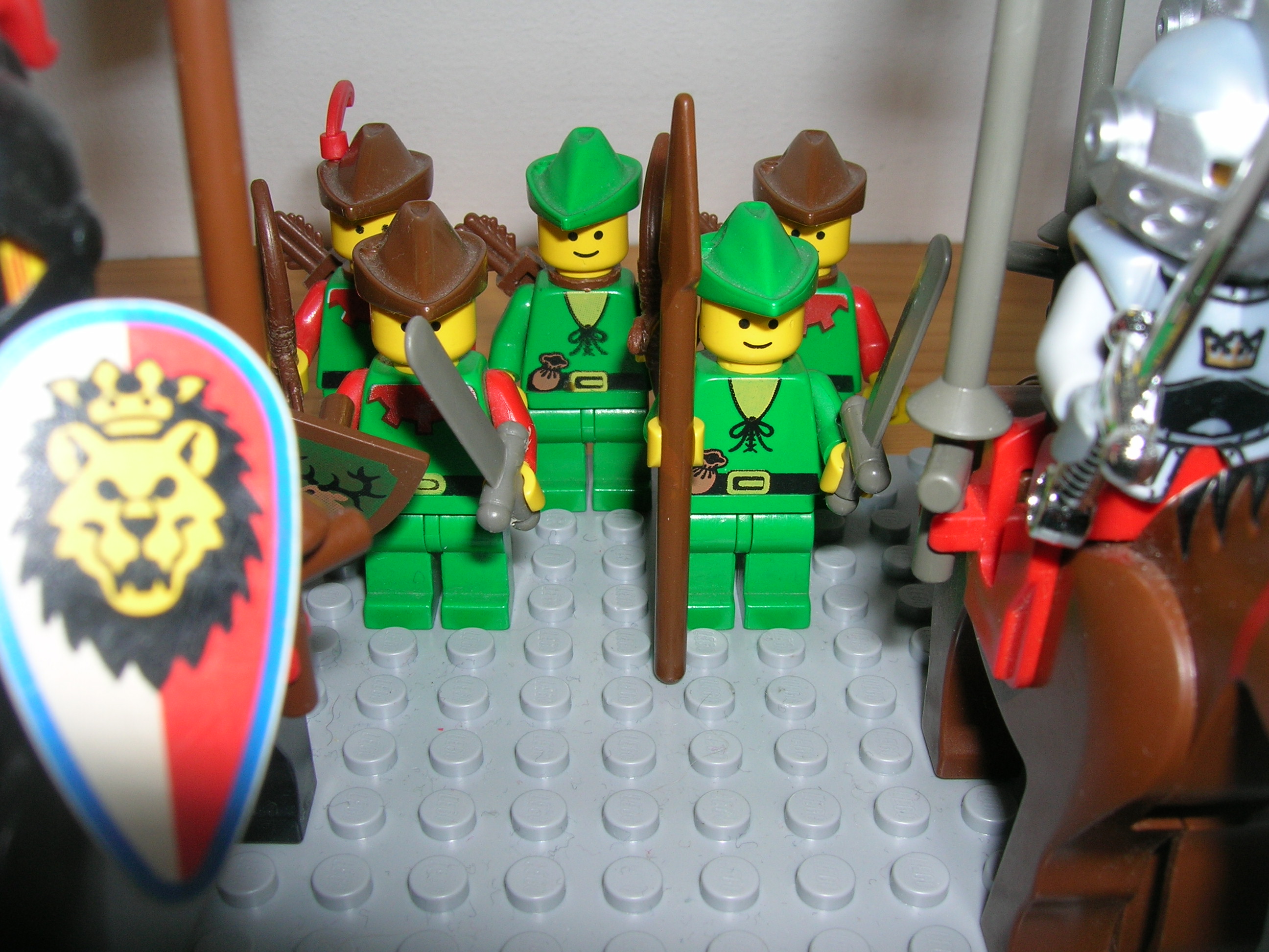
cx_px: 634
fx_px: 1246
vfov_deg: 41.8
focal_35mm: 34
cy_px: 476
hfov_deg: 54.0
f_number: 4.9
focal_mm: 5.7
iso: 50
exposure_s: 1/60.1
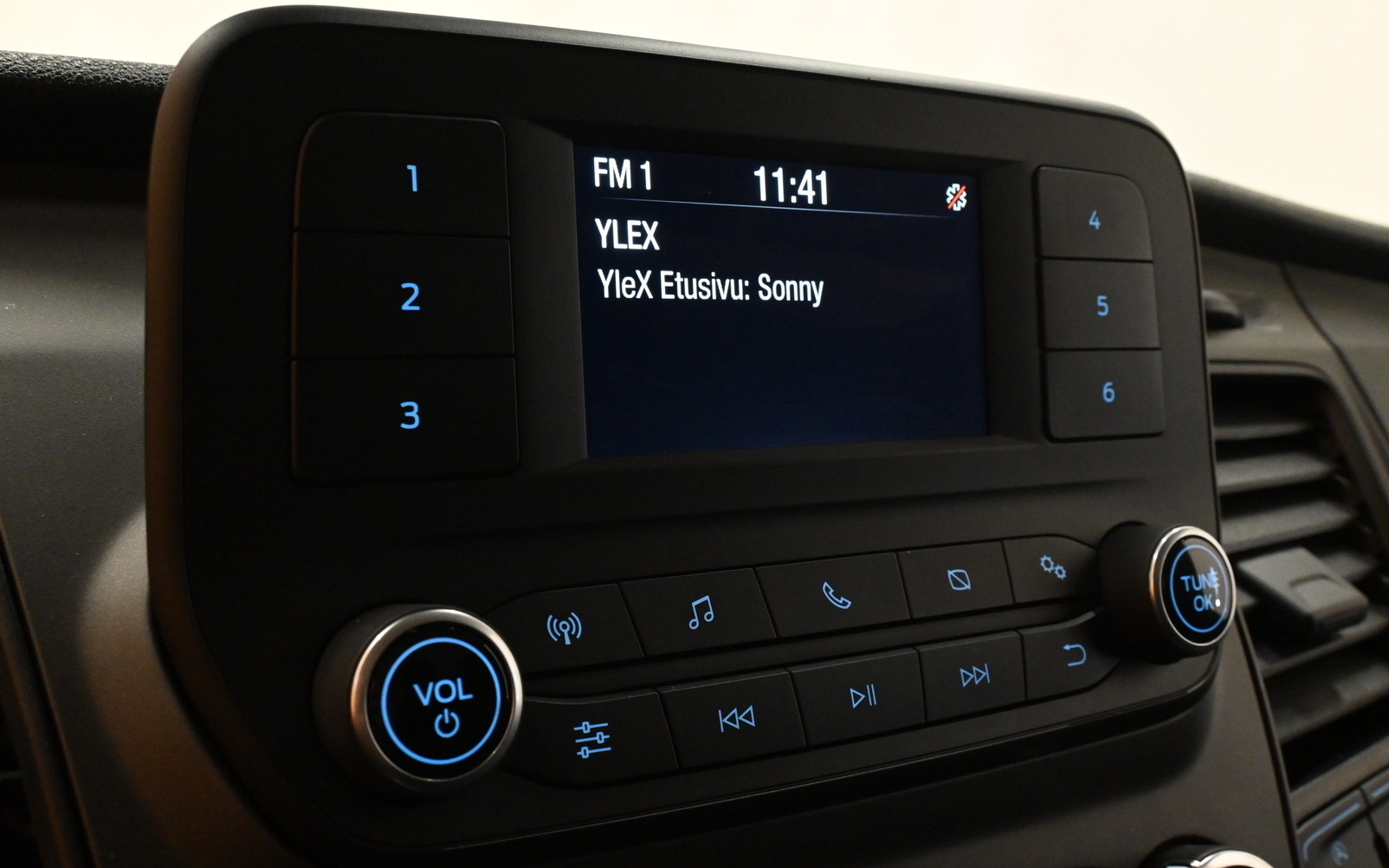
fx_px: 1344
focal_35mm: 36
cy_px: 458
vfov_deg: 35.8
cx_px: 692
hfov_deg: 54.6
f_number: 8
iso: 4500
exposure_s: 1/40
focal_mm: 23
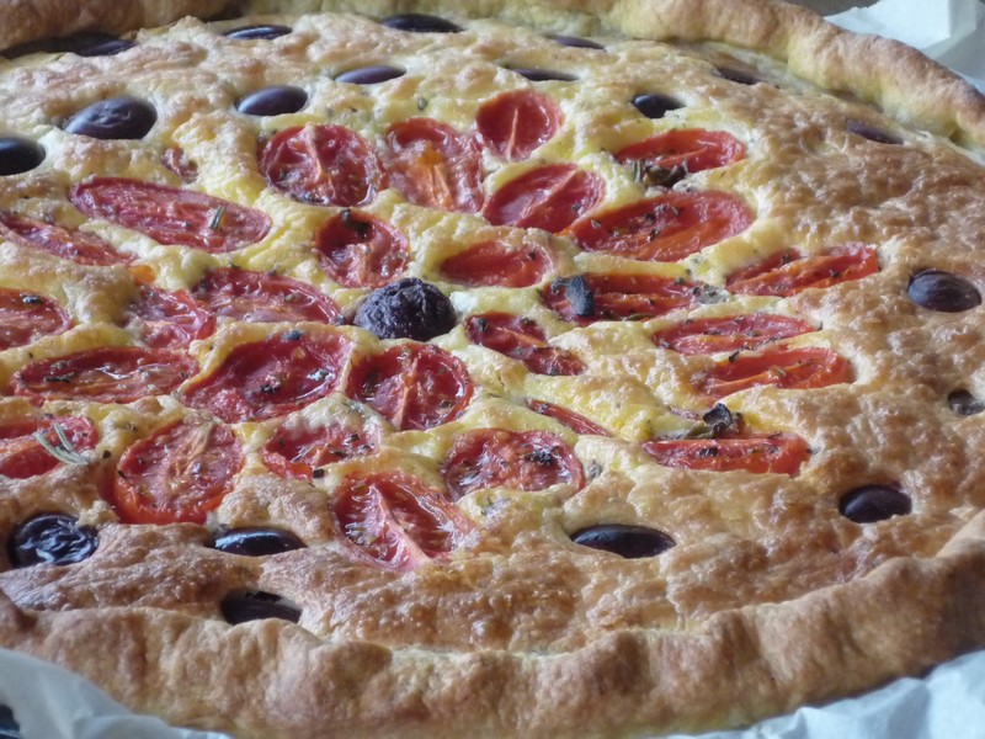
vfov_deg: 11.4
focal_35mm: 130
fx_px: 3699
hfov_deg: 15.2
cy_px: 370
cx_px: 492
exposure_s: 1/60
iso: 400
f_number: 5.7
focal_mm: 16.3
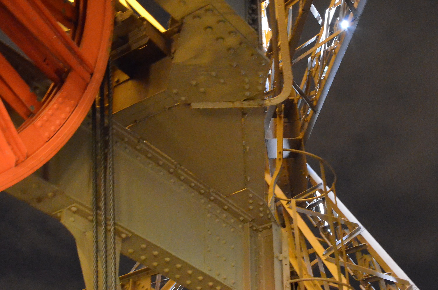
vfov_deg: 20.2
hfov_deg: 30.1
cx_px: 247
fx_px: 813
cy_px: 152
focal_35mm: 67
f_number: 11
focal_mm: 28
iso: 6400
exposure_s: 1/3
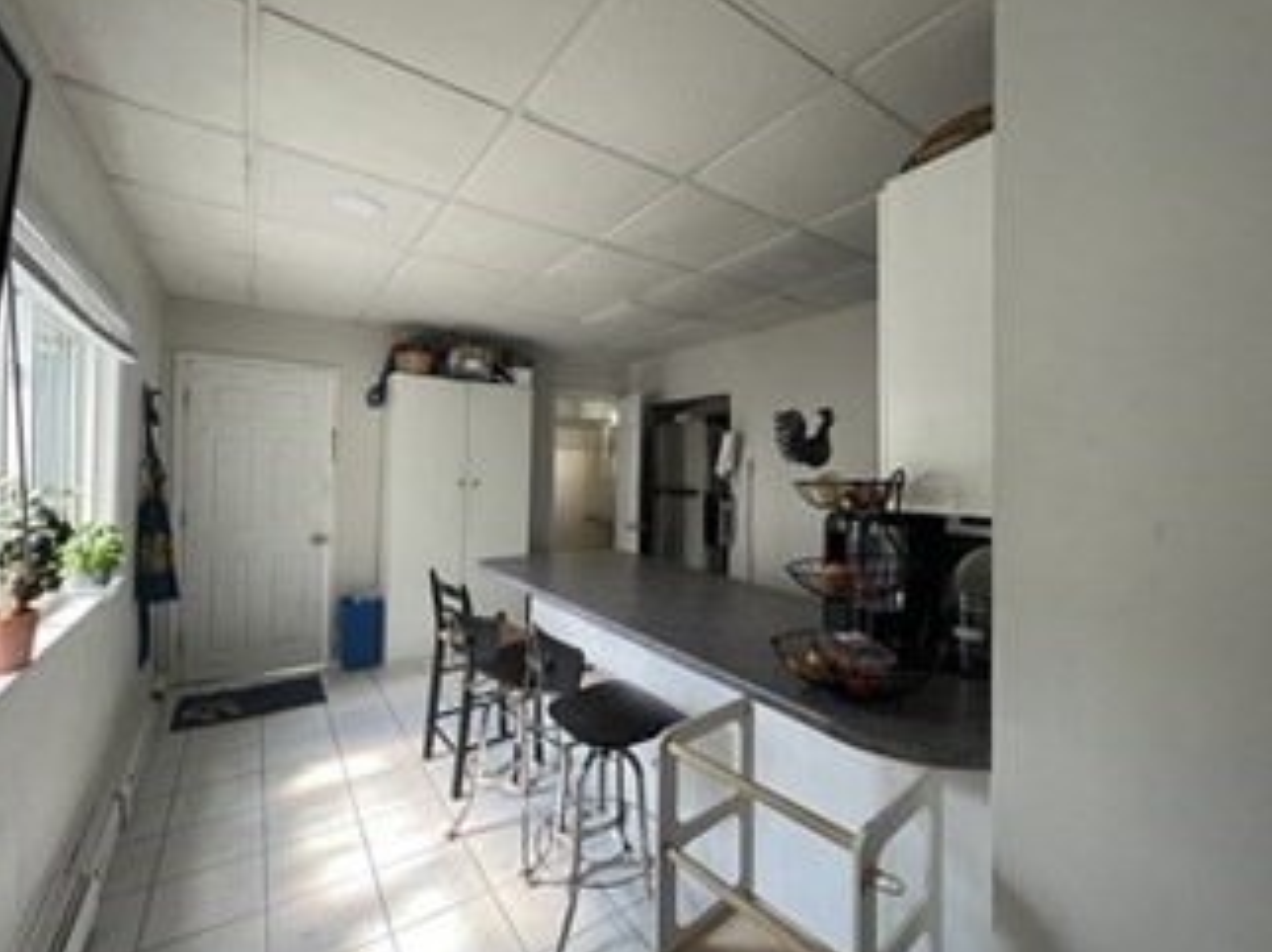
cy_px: 466
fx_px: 514
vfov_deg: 85.6
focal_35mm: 14
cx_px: 632
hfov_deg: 102.1
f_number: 1.8
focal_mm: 1.57
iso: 160
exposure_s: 1/60
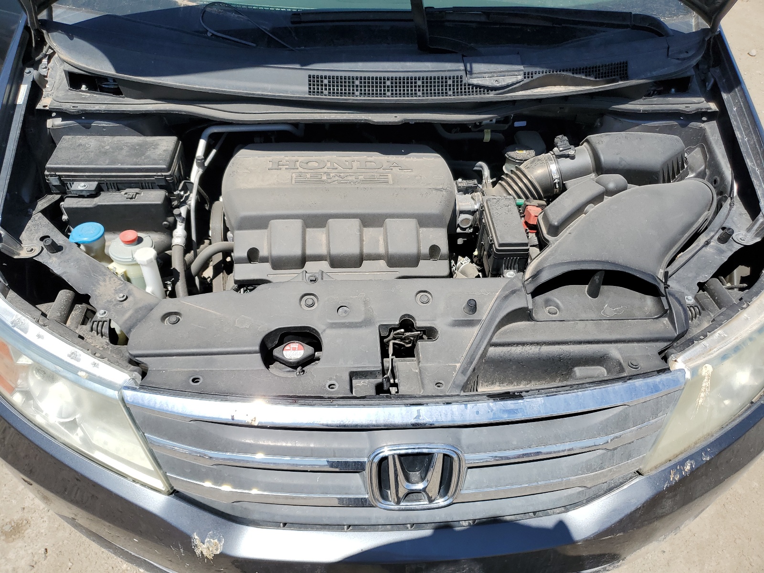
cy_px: 286
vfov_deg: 53.1
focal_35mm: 26
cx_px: 382
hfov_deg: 67.3
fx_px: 574
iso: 50
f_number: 1.5
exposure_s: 1/3333
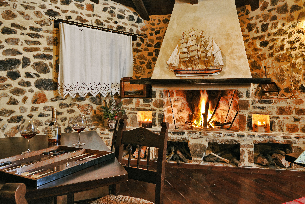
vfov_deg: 47.8
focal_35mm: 27
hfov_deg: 66.2
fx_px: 229
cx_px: 194
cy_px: 85
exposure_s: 1/1.3
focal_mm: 12
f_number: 8
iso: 250
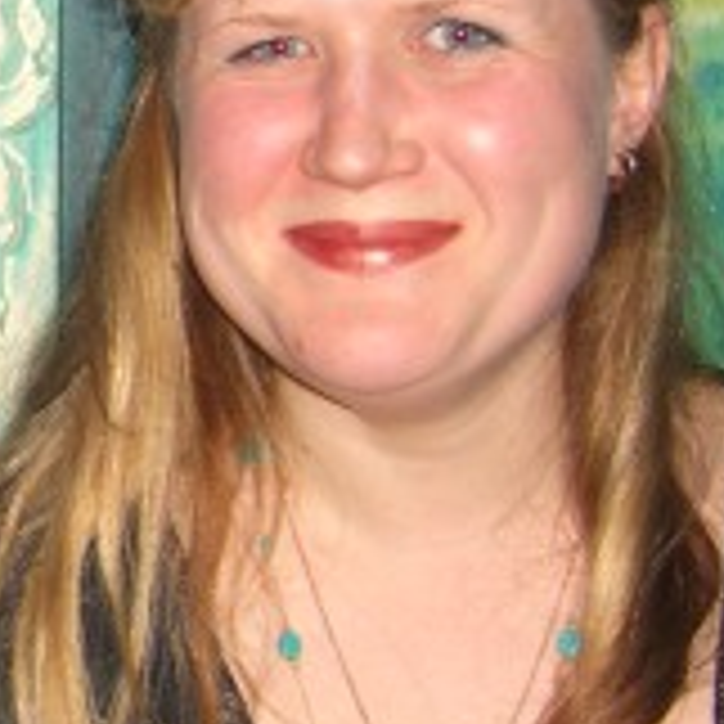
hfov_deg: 13.1
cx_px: -414
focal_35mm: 125
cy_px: 396
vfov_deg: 14.0
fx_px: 2958
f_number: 2.8
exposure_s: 1/60
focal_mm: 7.9
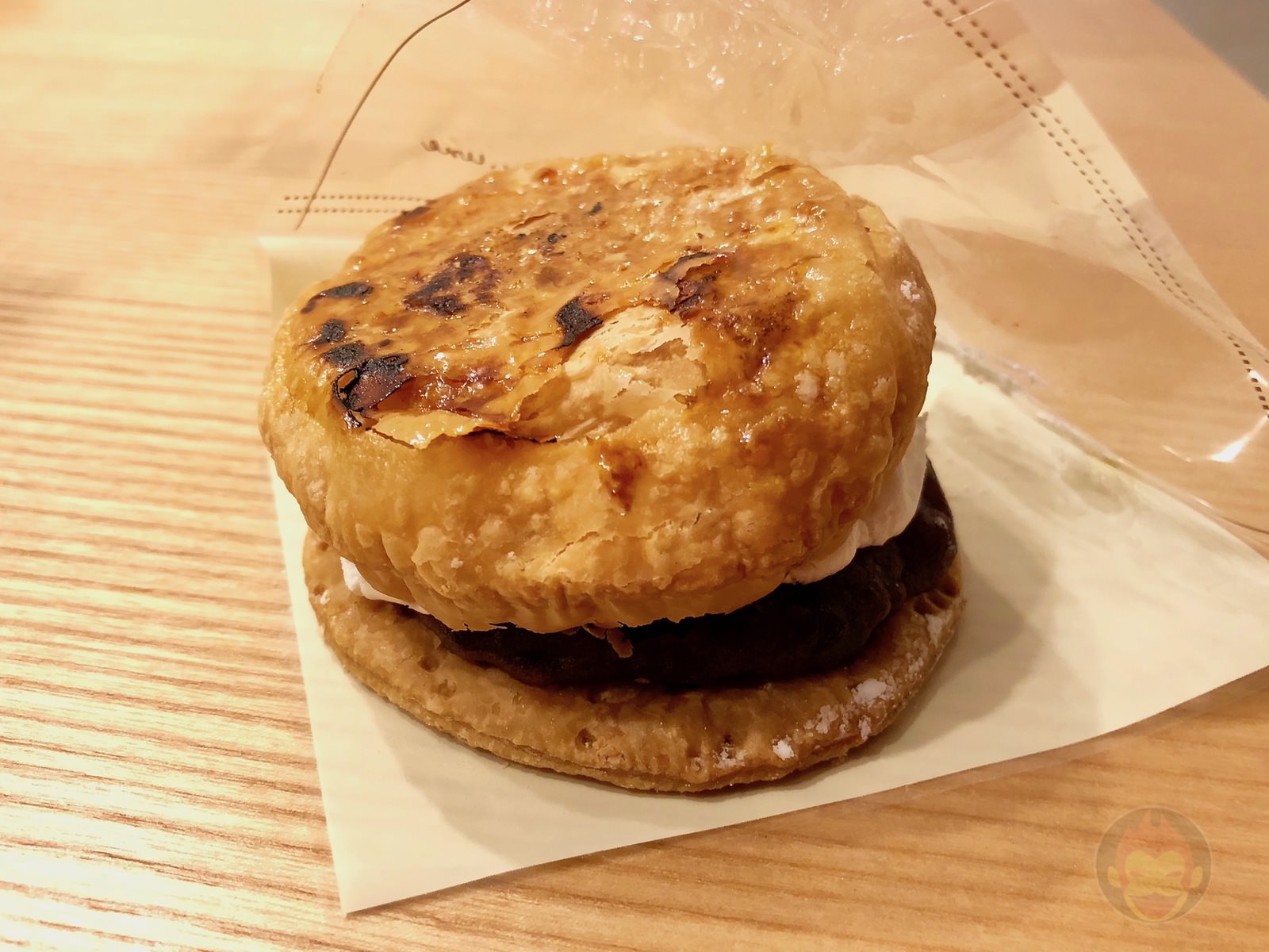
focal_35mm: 28
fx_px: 1026
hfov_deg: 63.4
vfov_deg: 49.7
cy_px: 476
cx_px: 634
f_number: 1.8
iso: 100
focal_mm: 4
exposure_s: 1/10
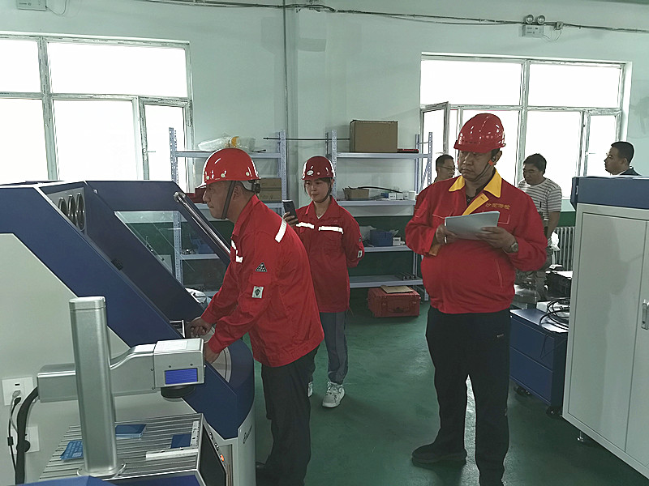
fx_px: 506
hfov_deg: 65.3
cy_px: 243
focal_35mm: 27
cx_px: 324
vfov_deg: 51.4
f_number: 1.6
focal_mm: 5.56
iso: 125
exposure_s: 1/100
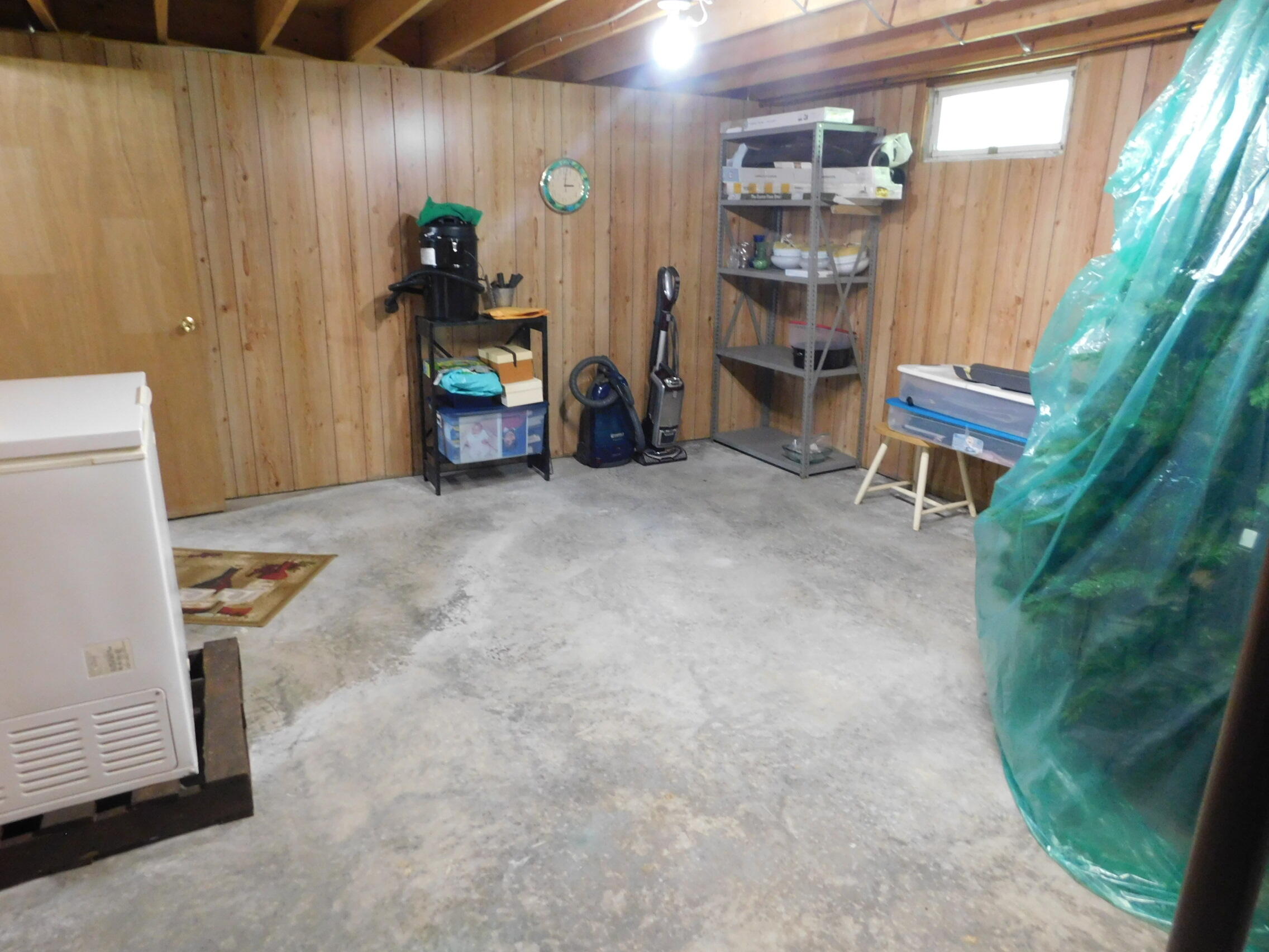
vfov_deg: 58.9
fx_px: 843
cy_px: 476
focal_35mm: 23
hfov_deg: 73.9
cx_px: 634
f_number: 3
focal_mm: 4
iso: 400
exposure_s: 1/13
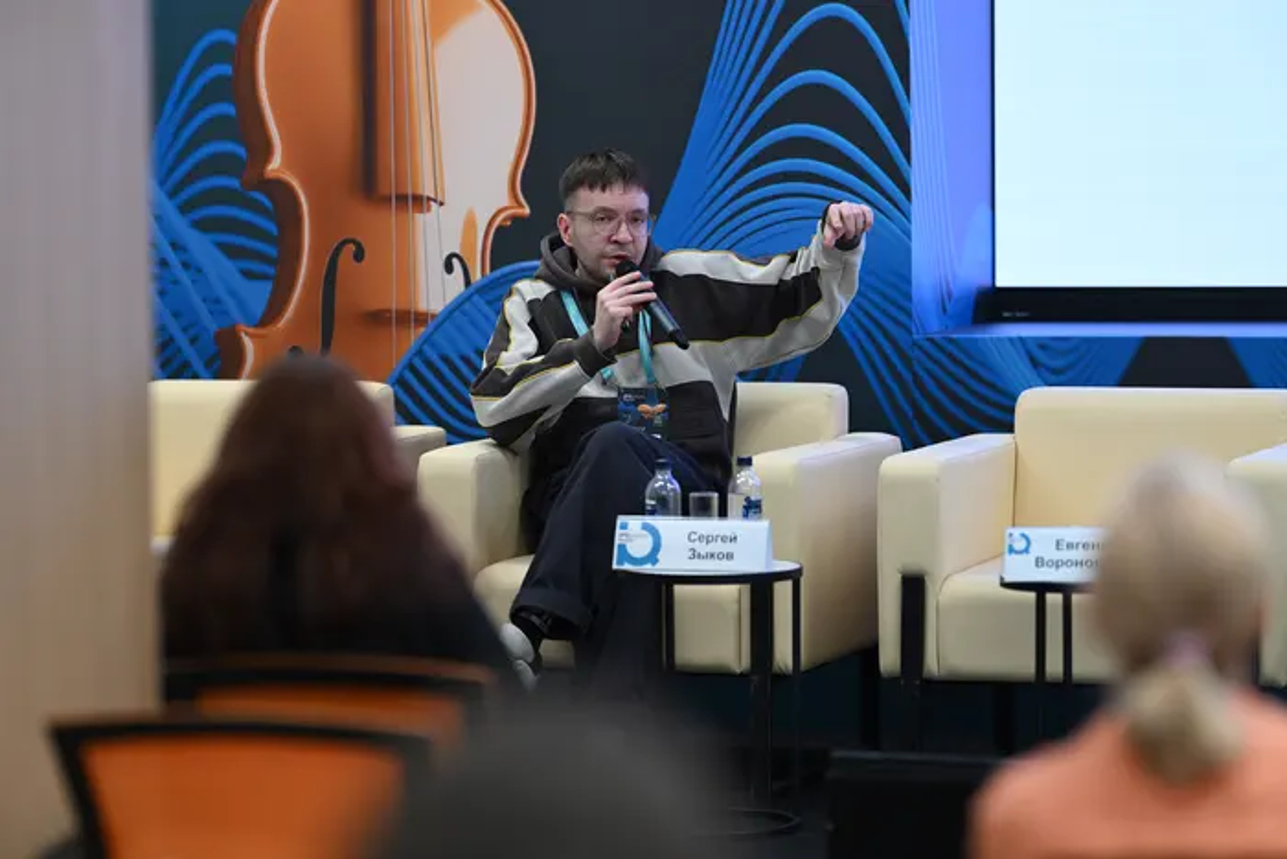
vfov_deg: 10.2
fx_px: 4827
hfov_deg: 15.2
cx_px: 644
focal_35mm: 135
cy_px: 430
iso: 640
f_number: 1.8
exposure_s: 1/250
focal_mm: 135
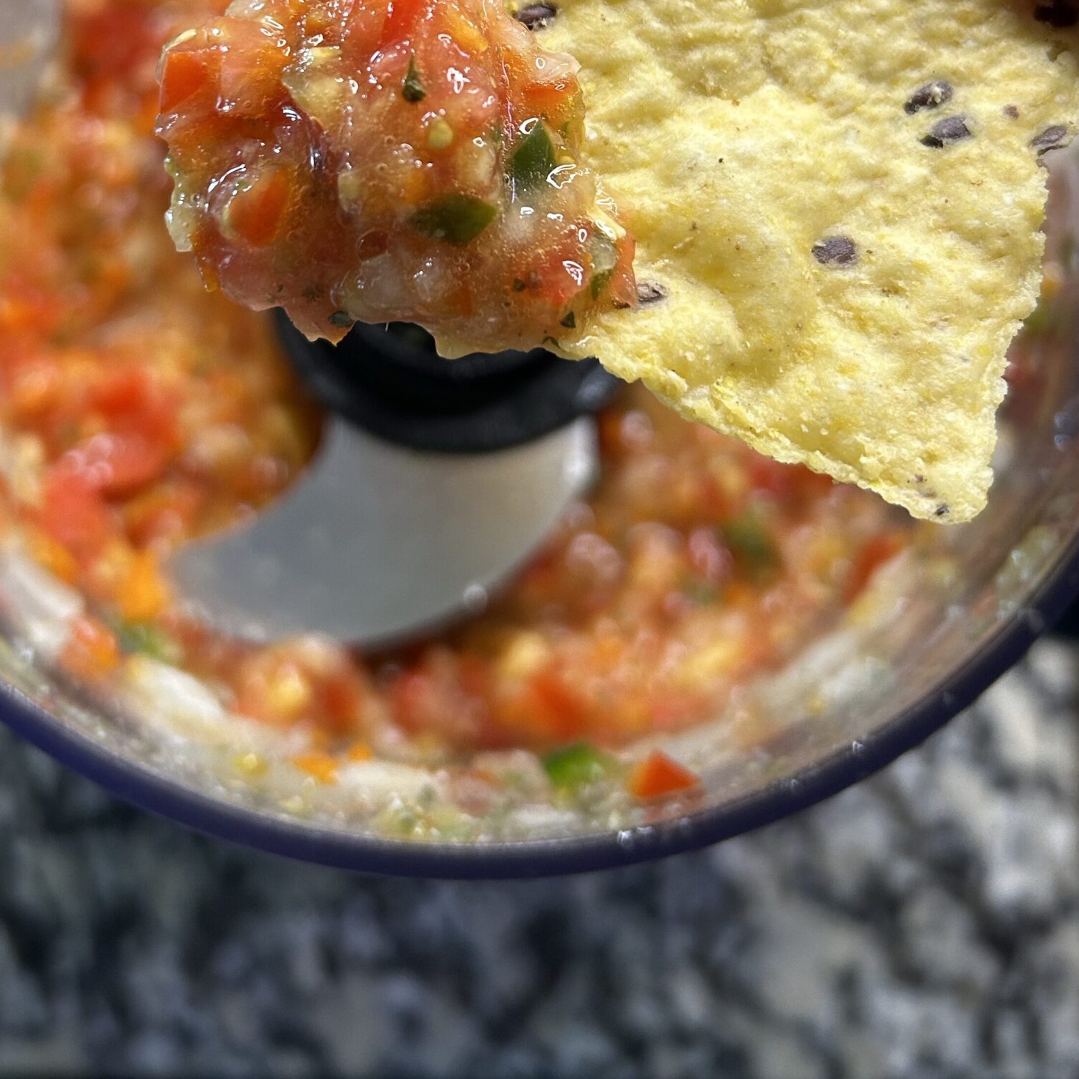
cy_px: 199
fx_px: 1375
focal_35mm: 39
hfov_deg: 42.8
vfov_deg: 40.8
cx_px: 487
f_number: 1.5
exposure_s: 1/95
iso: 125
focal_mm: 5.7
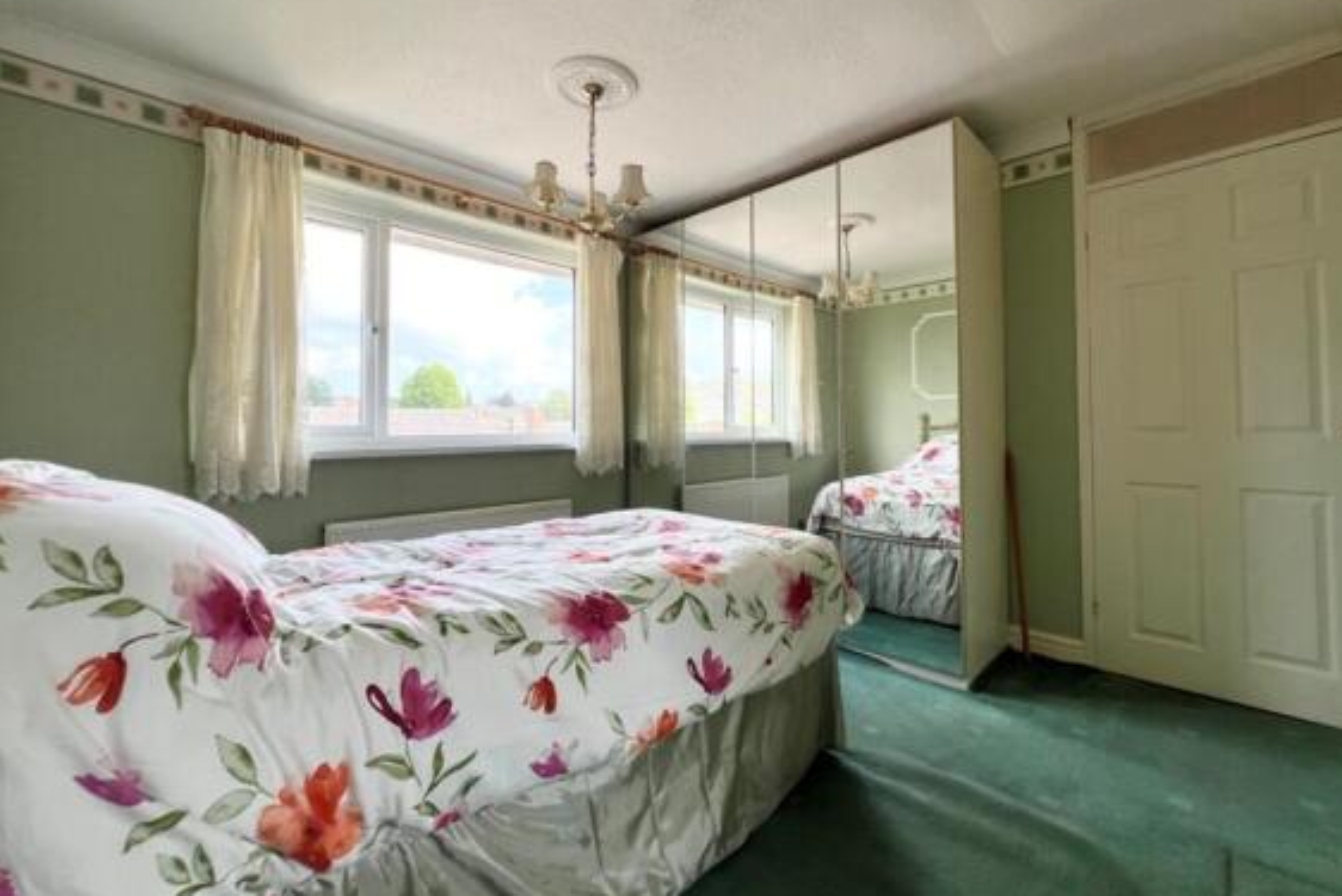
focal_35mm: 14
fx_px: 522
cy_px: 410
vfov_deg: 81.1
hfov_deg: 104.2
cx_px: 692
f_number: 1.8
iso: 32
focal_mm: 1.57
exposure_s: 1/146
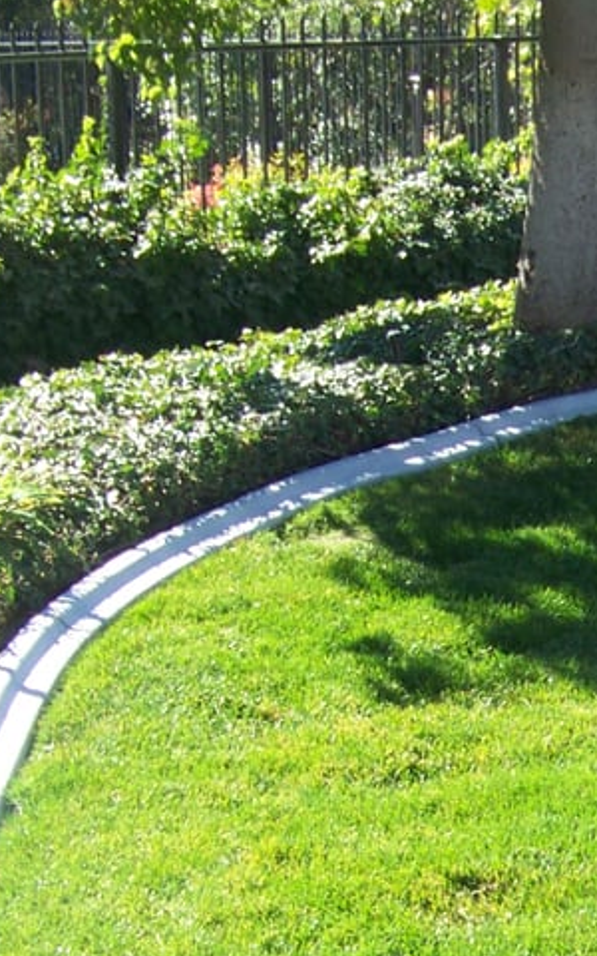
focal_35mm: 106
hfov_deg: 11.9
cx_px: 823
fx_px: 2759
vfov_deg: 19.3
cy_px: 825
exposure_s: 1/200
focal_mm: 5.85
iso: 64
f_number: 2.8
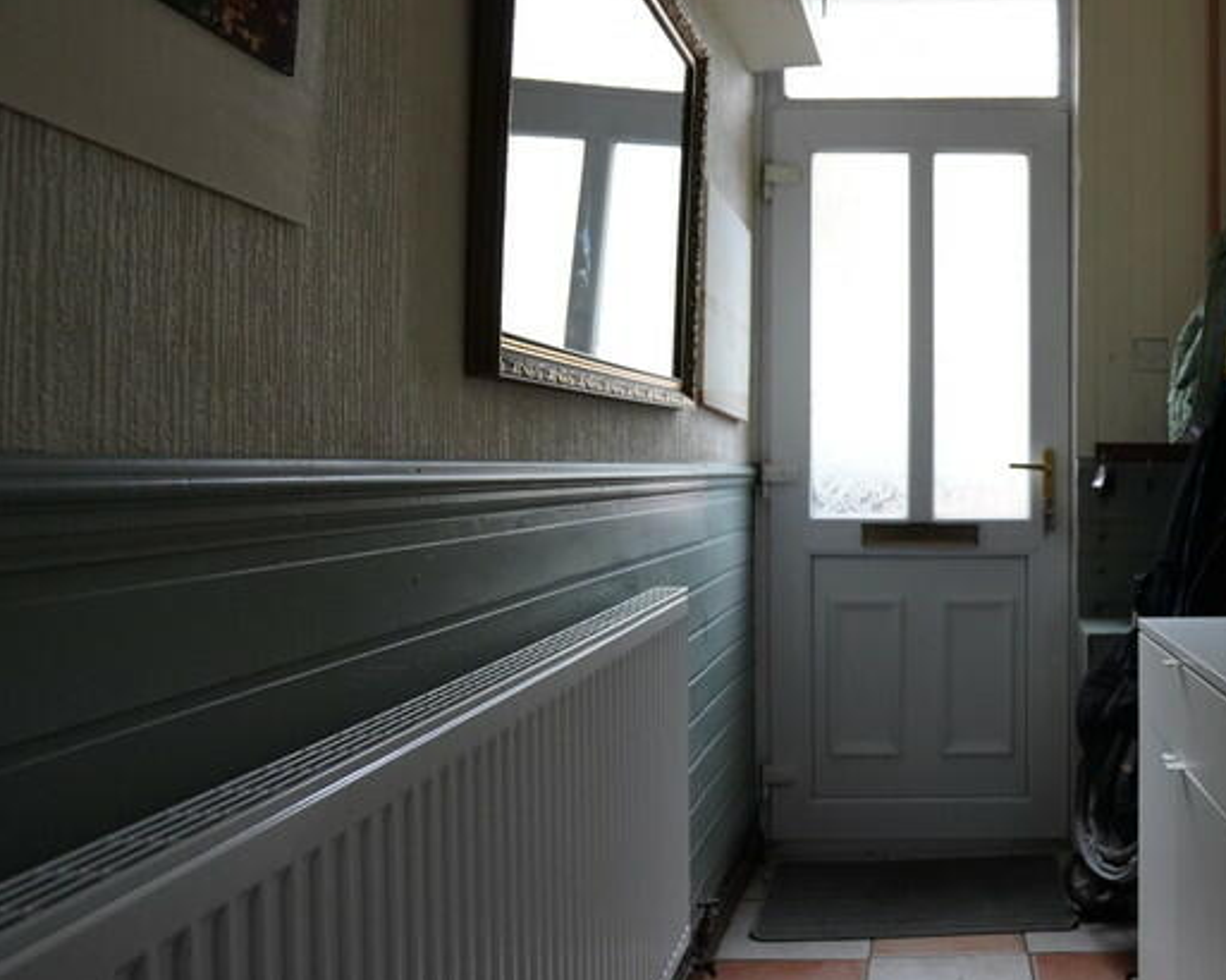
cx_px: 975
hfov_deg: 54.8
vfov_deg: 48.4
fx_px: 1088
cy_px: 453
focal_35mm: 30
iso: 4000
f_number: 4
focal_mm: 16
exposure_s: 1/160
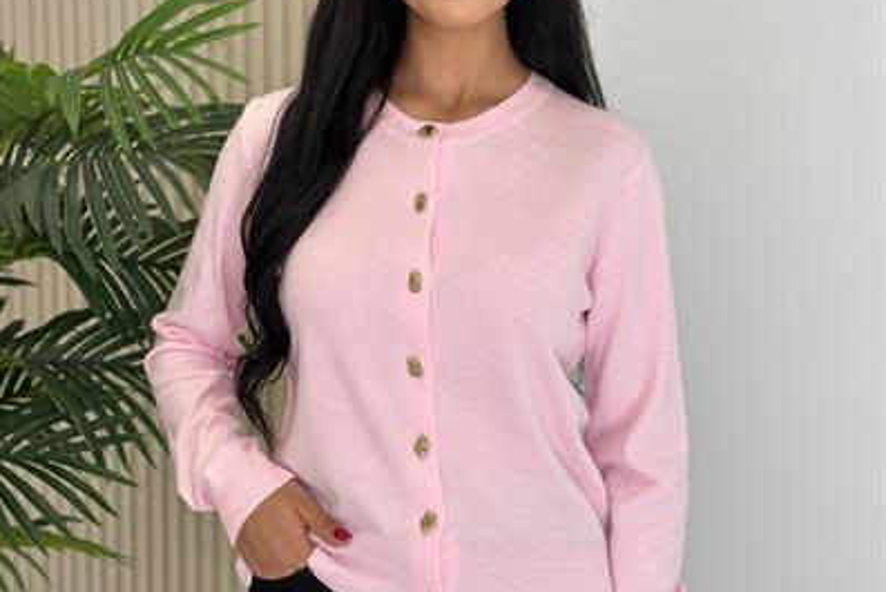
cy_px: 260
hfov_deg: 30.1
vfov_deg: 20.3
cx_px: 442
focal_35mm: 67
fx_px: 1649
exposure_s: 1/501
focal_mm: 6.86
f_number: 1.78
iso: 80
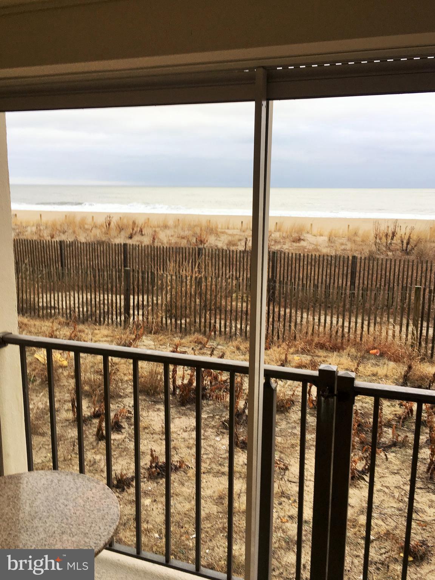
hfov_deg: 48.2
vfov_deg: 61.7
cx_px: 218
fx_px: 486
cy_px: 290
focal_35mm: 29
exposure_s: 1/126
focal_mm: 4.15
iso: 25
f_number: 2.2
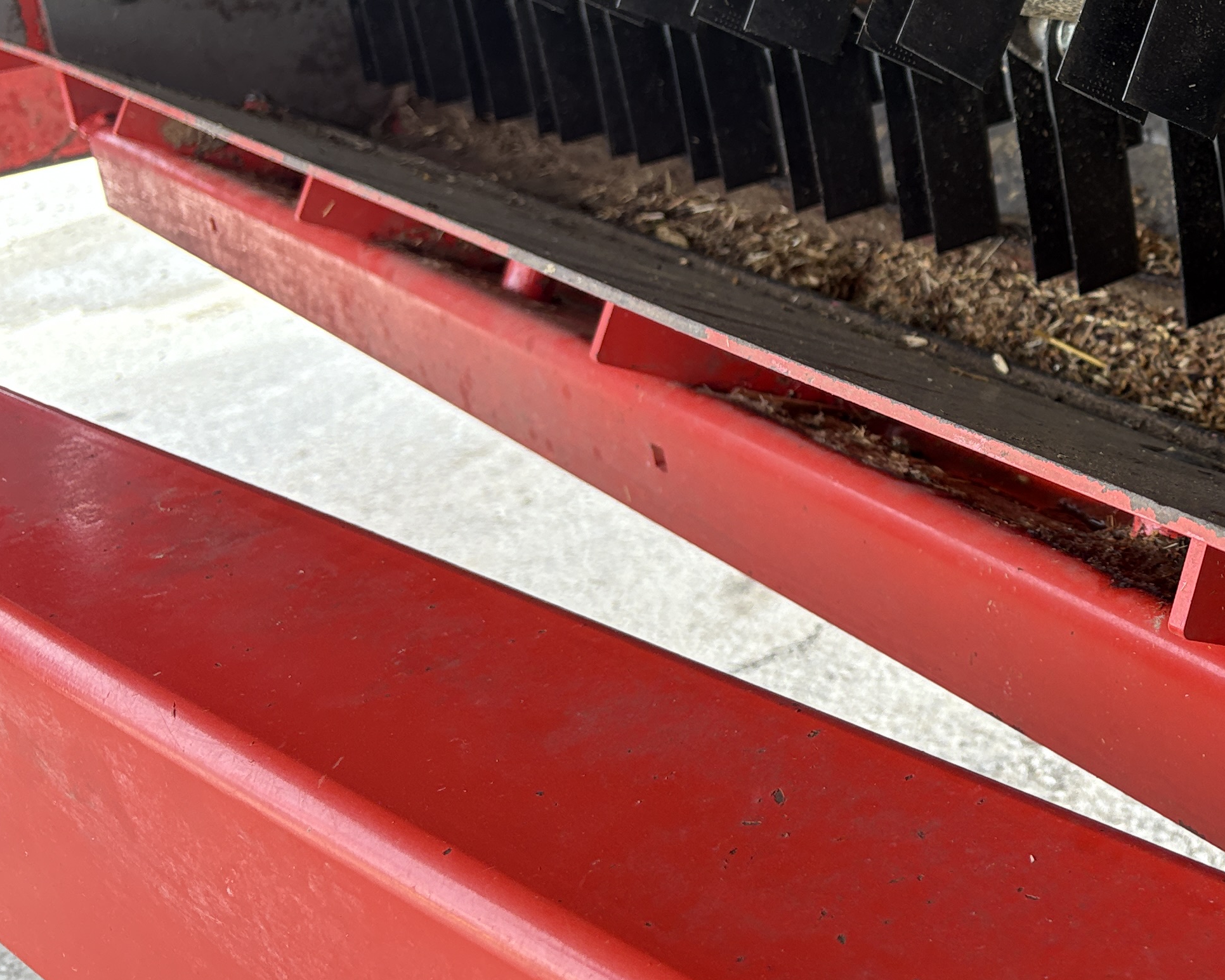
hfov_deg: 32.5
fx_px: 1922
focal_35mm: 53
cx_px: 1227
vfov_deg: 28.1
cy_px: 218
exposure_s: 1/231
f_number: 1.6
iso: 100
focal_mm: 5.96
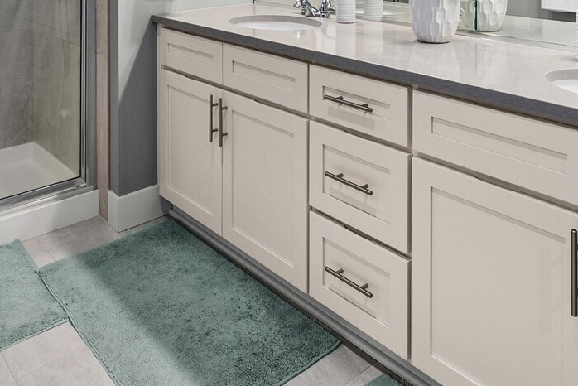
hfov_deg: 55.7
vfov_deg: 33.9
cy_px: -37
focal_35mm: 34
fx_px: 546
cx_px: 270
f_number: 7.1
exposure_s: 1/10
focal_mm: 14
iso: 1000
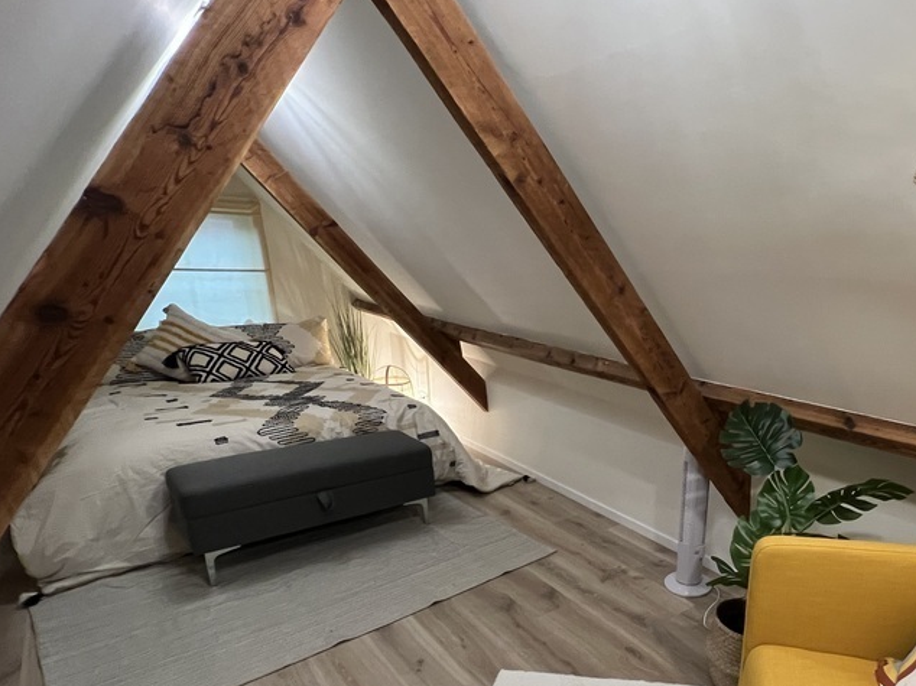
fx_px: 555
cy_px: 453
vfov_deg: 62.0
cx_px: 634
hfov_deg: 75.7
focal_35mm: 21
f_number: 1.8
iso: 500
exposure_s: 1/50
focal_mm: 1.57
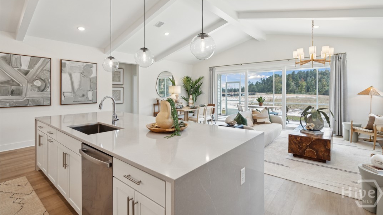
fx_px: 173
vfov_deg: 63.5
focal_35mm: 17
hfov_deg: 95.9
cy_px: 90
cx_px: 194
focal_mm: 16
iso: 400
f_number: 6.3
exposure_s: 1/50
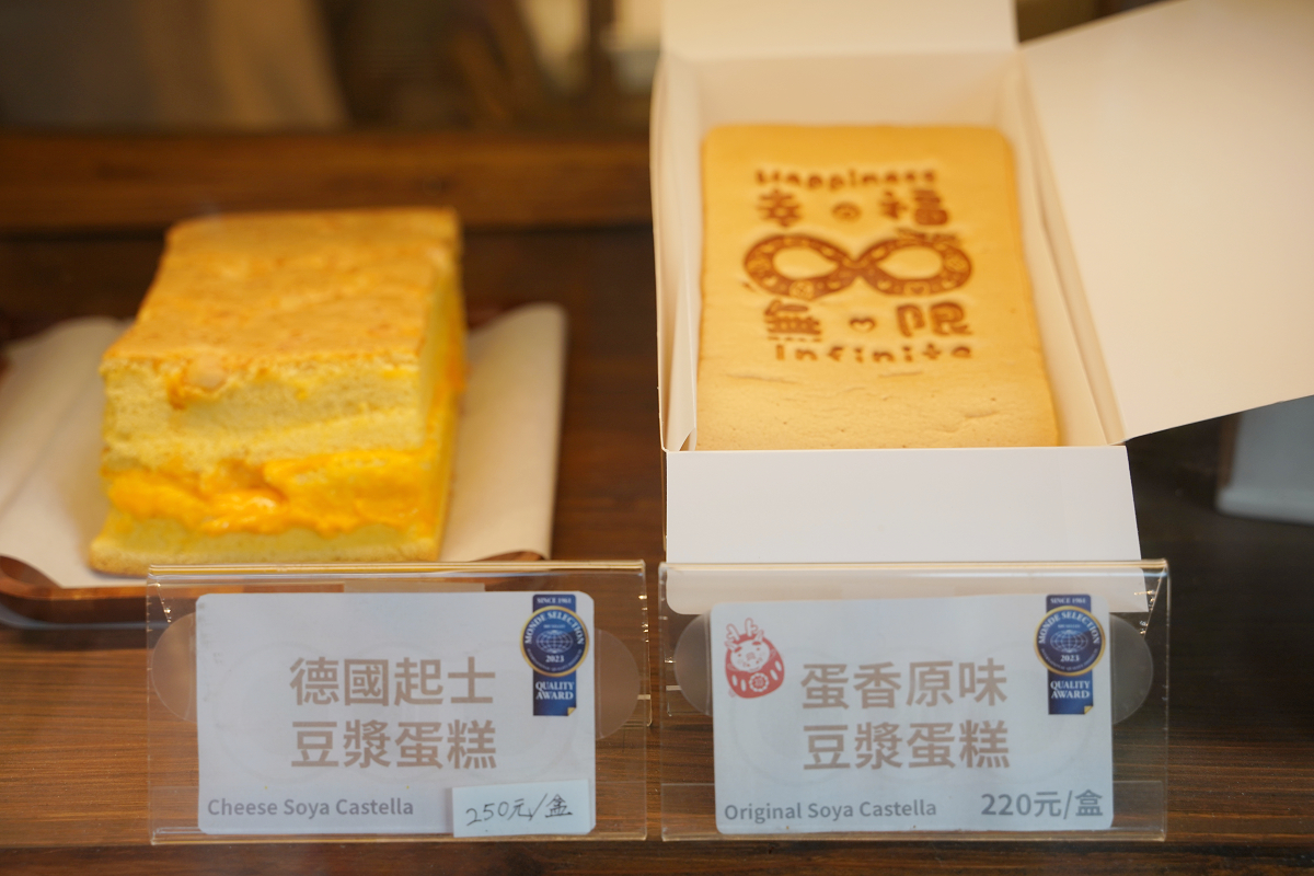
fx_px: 1898
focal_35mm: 52
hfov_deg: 38.2
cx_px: 657
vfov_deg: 26.0
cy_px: 438
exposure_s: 1/160
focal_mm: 52
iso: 320
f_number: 4
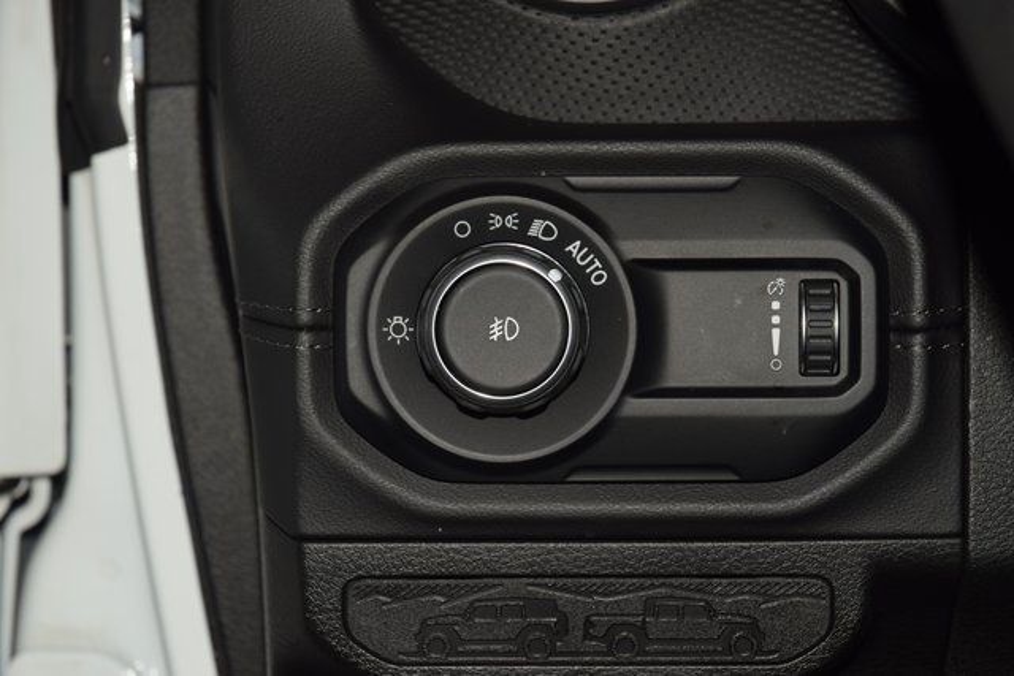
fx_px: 2958
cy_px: 338
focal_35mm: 105
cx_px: 507
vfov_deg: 13.0
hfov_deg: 19.5
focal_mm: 70
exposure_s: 1/125
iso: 100
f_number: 8
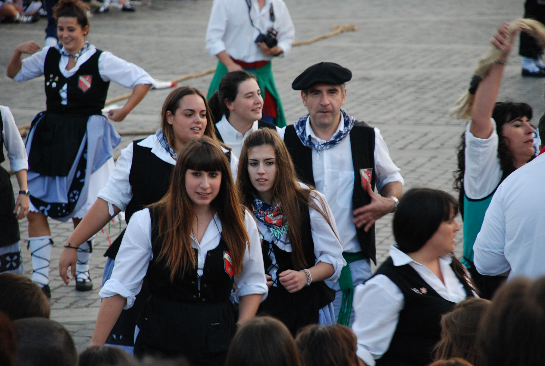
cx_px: 272
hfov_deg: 10.1
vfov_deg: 6.8
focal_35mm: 202
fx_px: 3072
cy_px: 183
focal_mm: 135
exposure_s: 1/80
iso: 400
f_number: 5.6
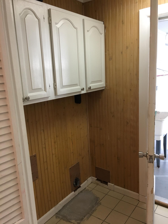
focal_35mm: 29
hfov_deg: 48.2
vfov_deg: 61.7
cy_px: 112
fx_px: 188
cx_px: 84
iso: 50
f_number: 2.2
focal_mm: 4.15
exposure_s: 1/15
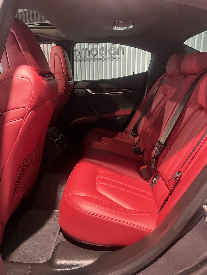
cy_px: 138
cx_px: 104
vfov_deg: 67.3
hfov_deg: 53.1
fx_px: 207
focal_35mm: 26
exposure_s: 1/60
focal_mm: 5.1
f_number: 1.6
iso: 400
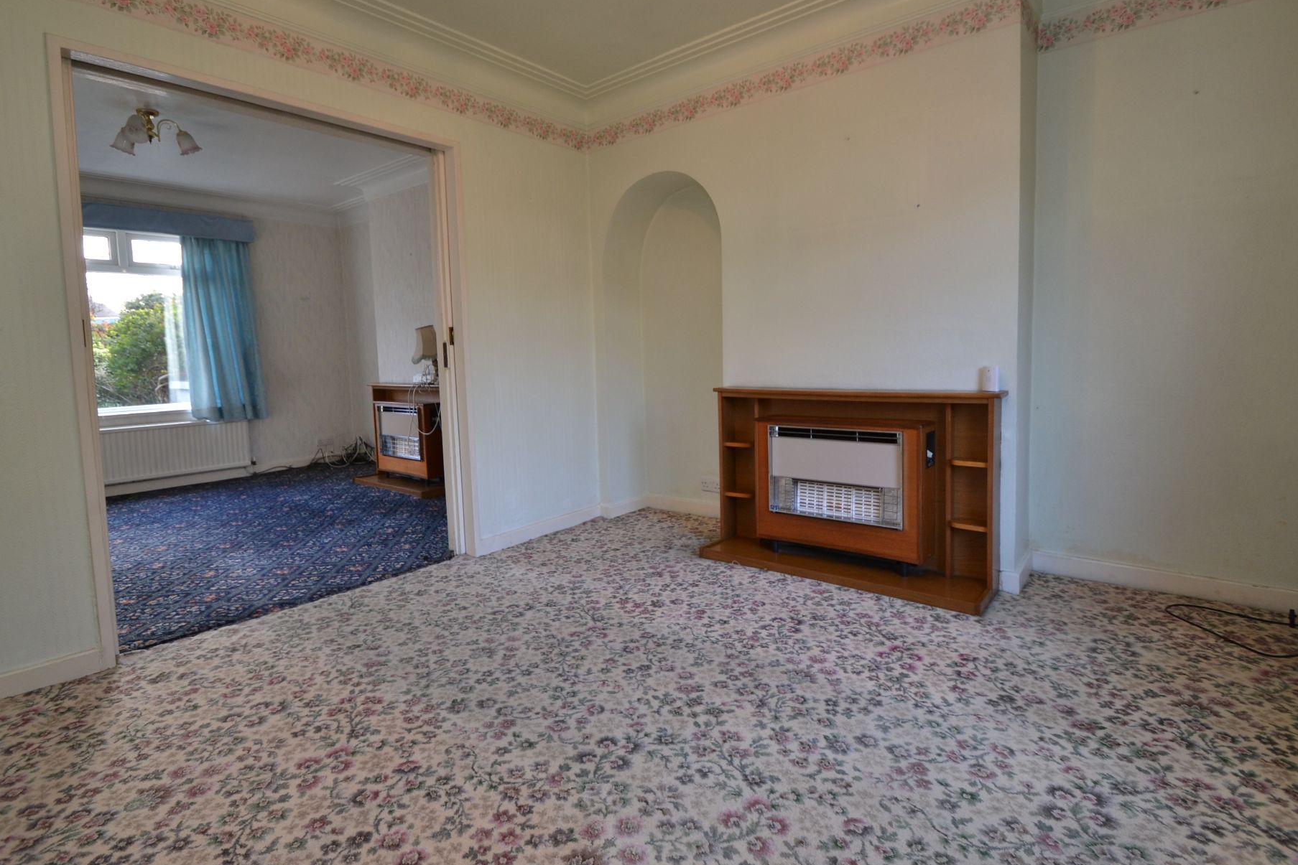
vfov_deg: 70.3
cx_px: 644
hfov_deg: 93.3
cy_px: 395
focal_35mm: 17
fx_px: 613
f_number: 4.5
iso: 400
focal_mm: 10
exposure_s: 1/80
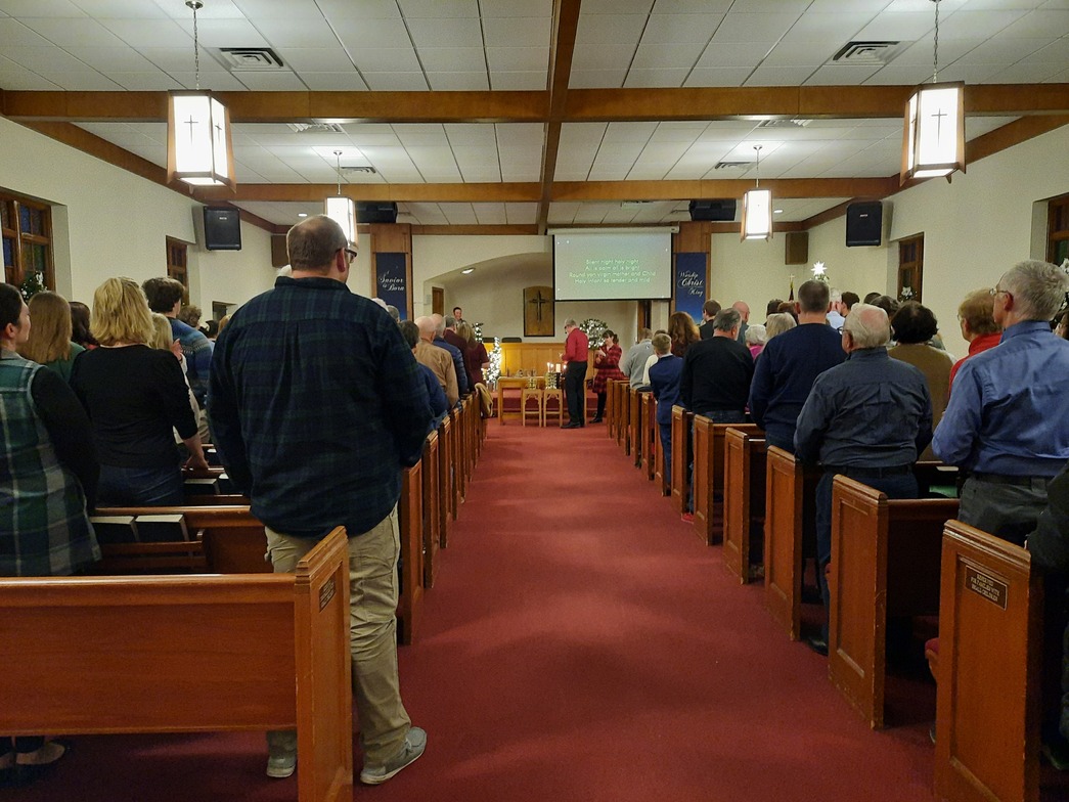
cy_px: 401
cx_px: 534
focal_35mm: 25
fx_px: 772
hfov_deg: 69.4
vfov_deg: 54.9
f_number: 2
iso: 640
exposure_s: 1/24
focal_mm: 4.6
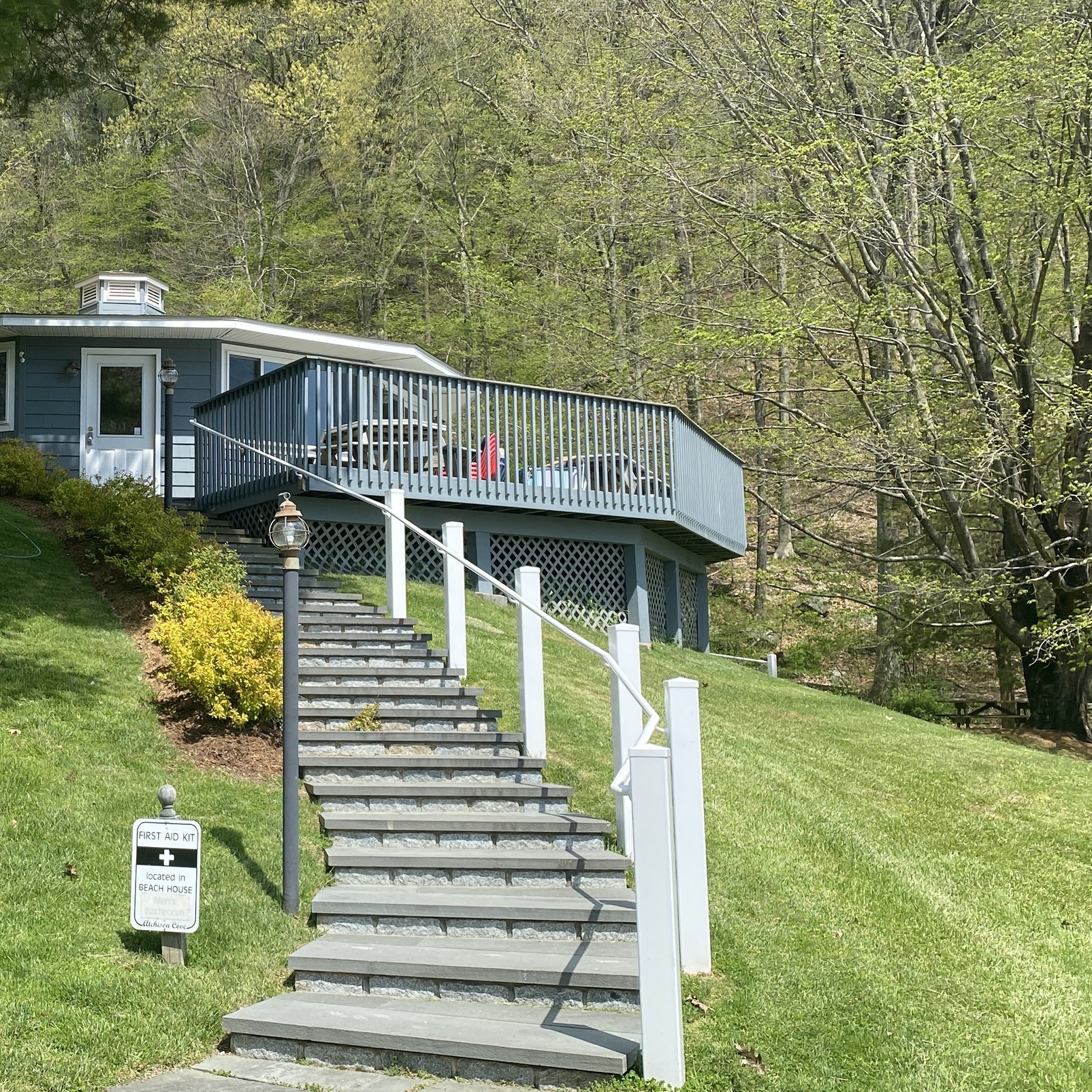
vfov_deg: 38.3
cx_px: 193
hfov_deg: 36.8
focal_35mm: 44
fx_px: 1570
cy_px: 470
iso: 32
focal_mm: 4.25
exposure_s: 1/1779
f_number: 1.8
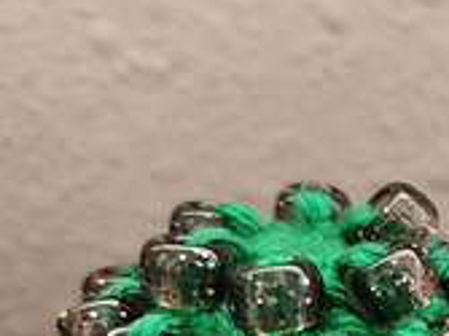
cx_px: 543
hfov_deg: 25.3
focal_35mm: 69
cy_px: 426
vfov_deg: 19.7
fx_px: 894
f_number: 1.8
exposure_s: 1/180
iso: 100
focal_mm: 5.4
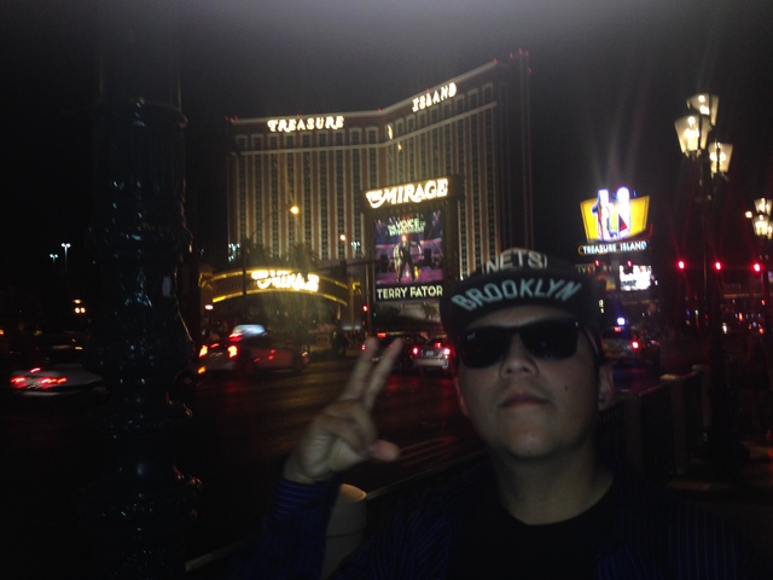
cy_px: 290
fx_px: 737
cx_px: 386
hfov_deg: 55.4
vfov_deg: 42.9
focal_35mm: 33
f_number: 2.4
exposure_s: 1/20
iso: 80
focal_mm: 4.12
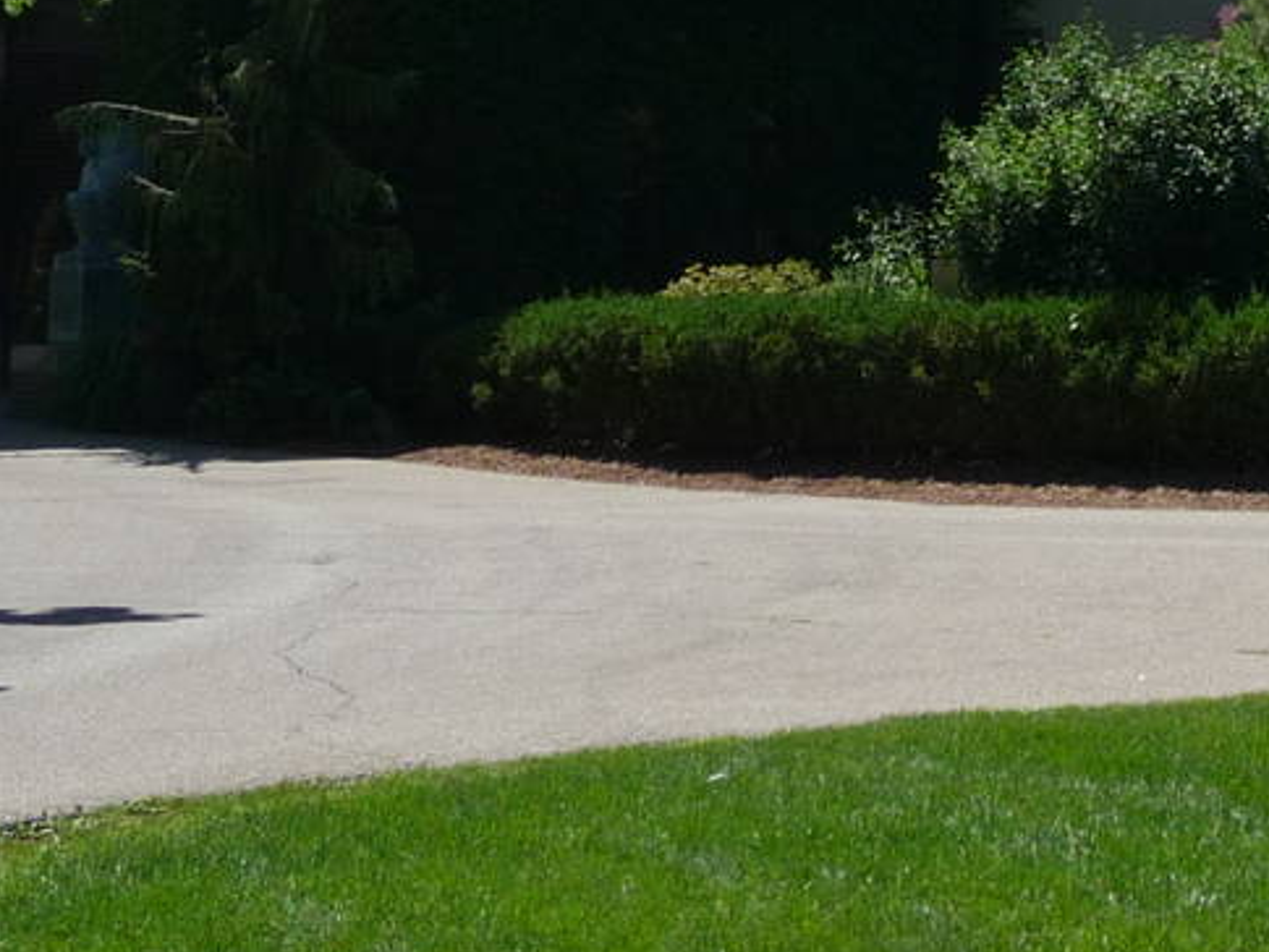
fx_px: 4840
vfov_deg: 10.7
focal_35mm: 132
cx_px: 1669
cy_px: -607
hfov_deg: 14.3
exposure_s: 1/800
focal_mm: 6.7
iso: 100
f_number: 3.9
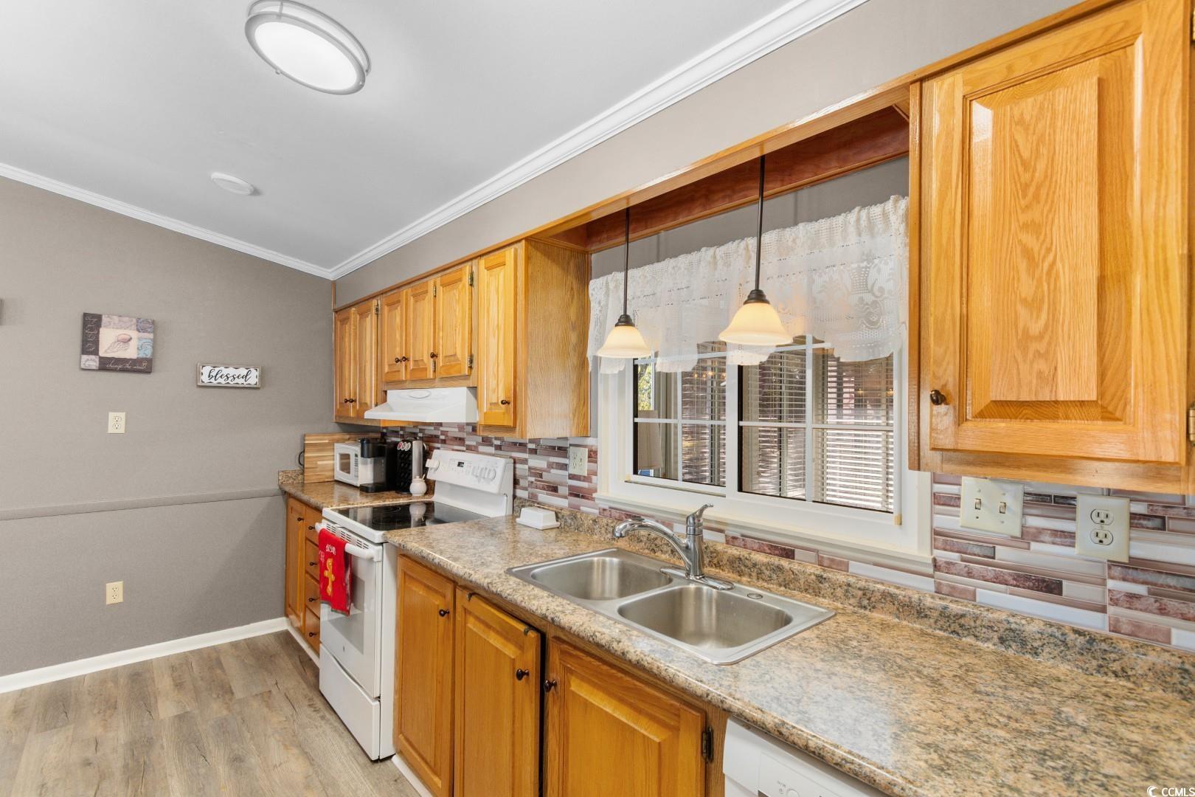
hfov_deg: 96.7
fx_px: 531
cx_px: 598
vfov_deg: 73.7
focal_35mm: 16
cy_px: 398
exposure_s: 1/13
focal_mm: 11
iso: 100
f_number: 4.8
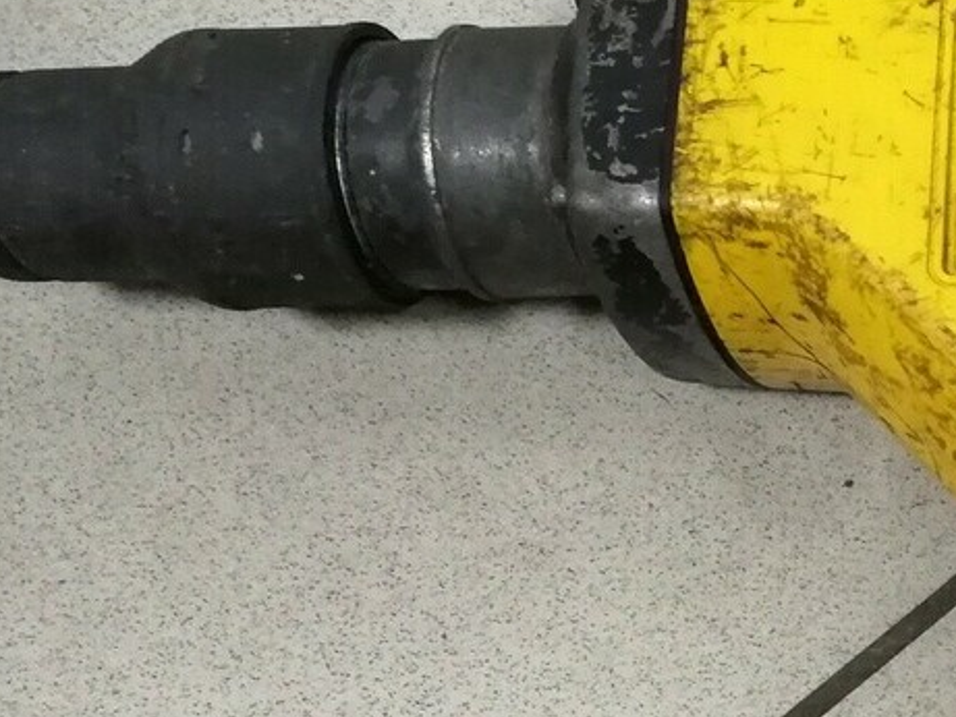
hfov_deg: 22.8
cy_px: 665
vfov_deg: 19.2
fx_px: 2072
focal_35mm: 75
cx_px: 1284
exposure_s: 1/25
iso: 500
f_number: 2.2
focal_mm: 3.95
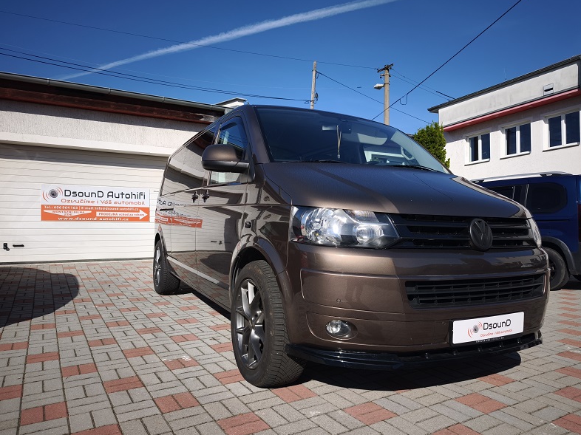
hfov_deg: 71.6
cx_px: 290
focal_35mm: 24
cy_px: 223
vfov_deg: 56.8
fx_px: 403
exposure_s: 1/2219
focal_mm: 6.57
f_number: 1.6
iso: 50
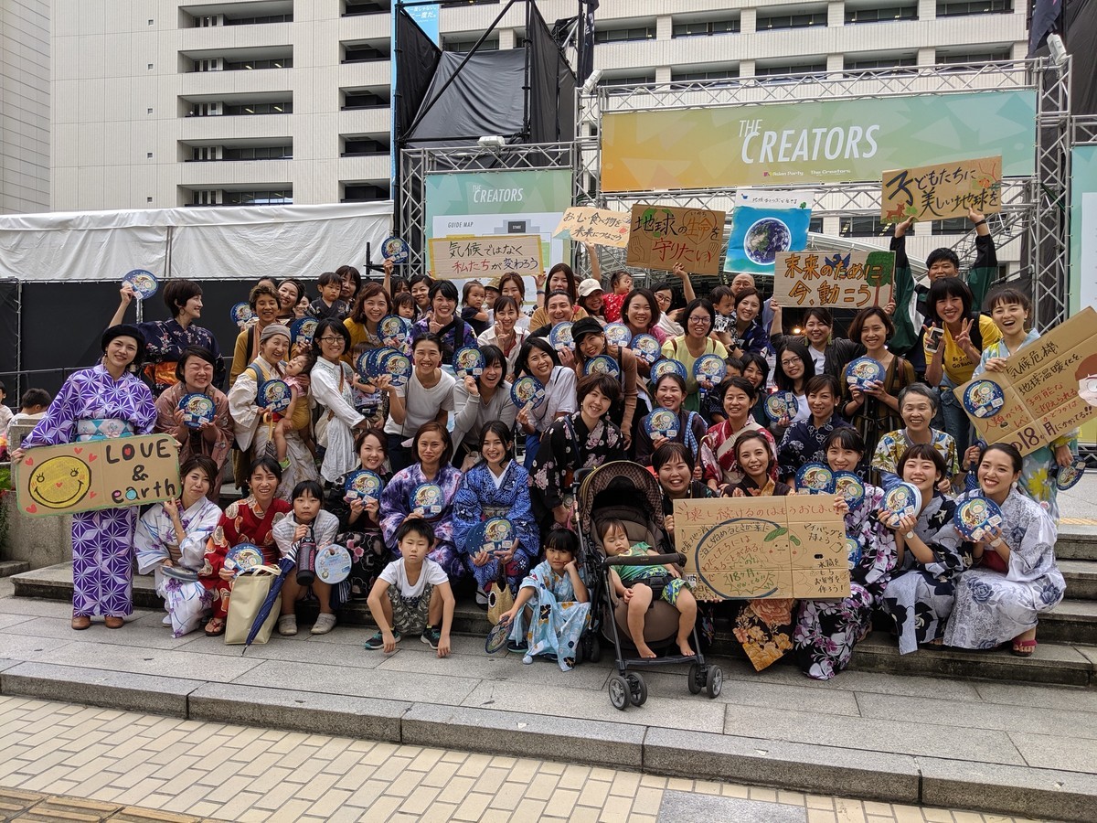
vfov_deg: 51.4
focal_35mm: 27
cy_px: 412
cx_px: 548
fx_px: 856
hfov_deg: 65.3
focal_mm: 4.44
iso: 65
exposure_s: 1/450
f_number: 1.8
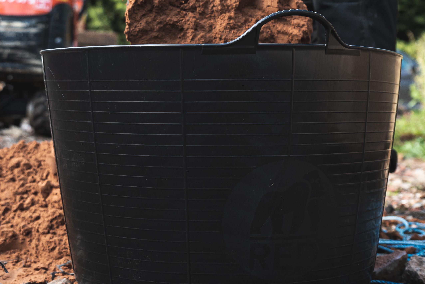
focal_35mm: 79
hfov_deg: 25.7
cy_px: 19
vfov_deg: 17.0
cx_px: 215
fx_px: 933
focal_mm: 34
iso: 250
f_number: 4
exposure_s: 1/800
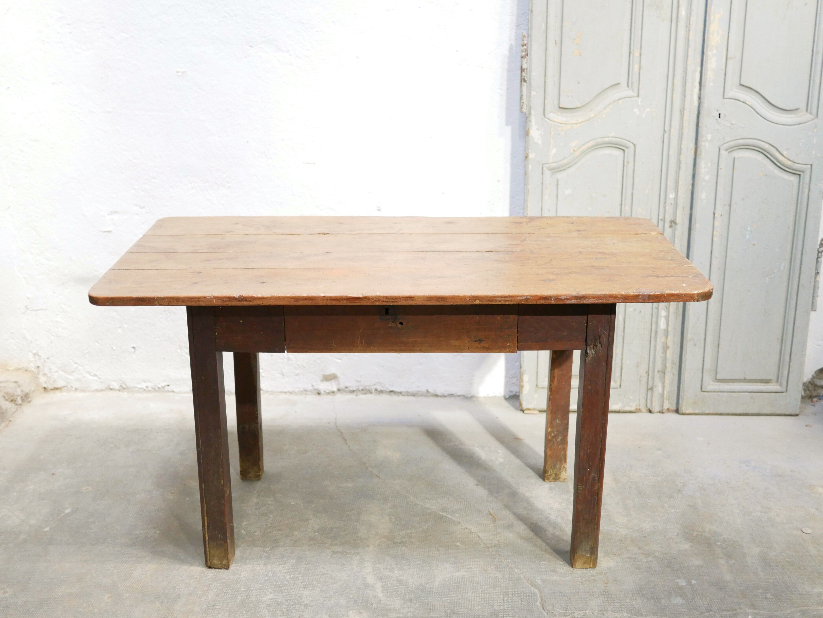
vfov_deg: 36.0
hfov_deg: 46.8
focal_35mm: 40
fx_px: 951
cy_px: 309
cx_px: 412
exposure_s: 1/60
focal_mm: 20
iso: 1000
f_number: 1.7
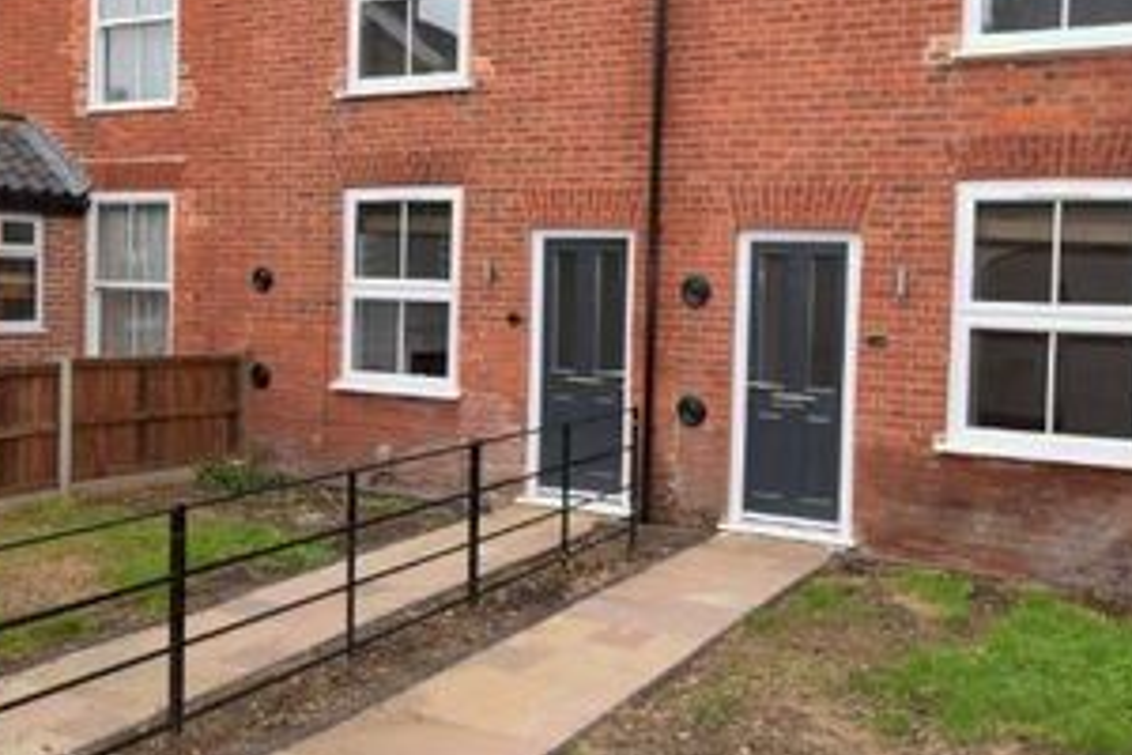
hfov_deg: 54.4
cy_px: 277
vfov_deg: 37.6
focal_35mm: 35
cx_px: 600
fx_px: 1100
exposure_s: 1/160
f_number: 6.3
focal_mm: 10
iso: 100
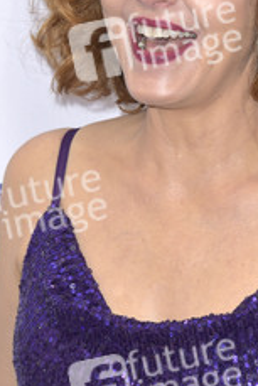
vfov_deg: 7.4
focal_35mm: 279
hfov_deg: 4.9
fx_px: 2994
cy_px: 126
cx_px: 205
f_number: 6.3
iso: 400
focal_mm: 160
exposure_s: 1/250
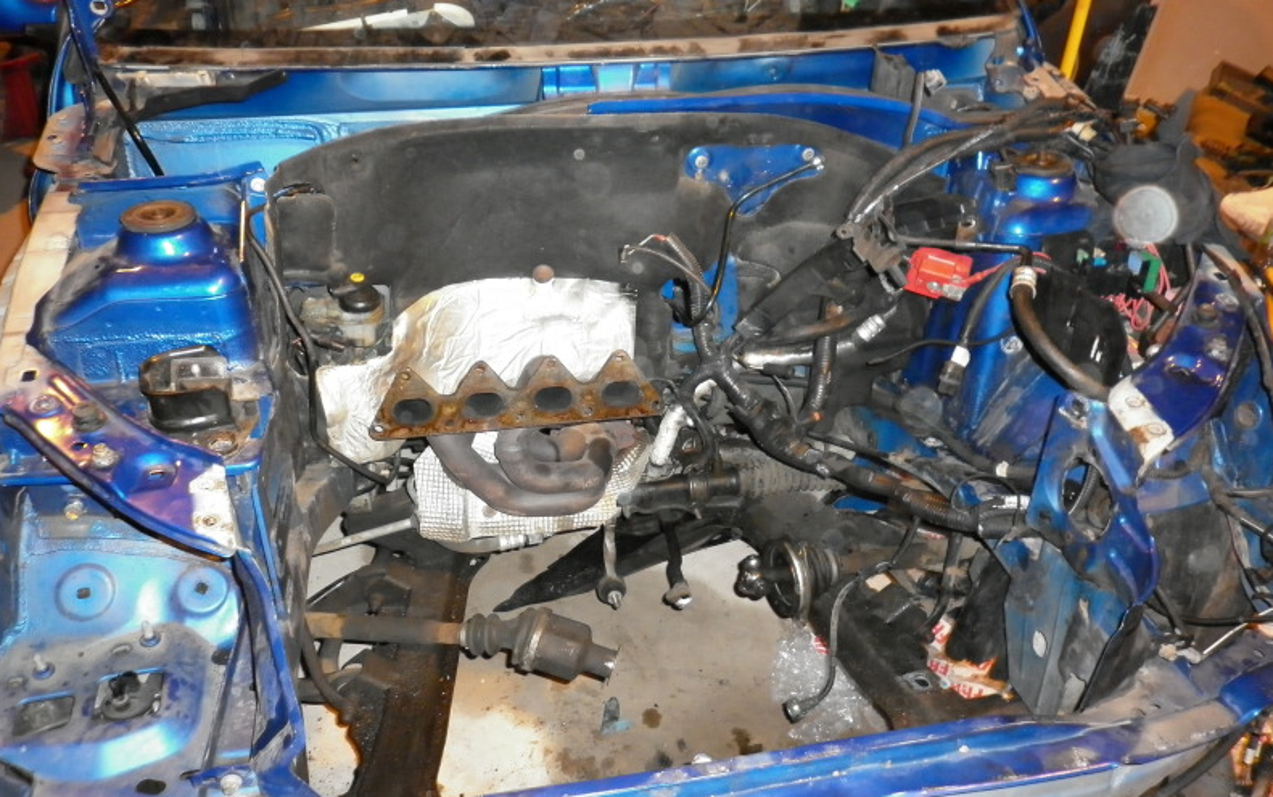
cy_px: 406
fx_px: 1041
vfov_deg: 41.9
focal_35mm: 30
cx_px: 634
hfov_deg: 62.9
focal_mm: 5
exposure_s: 1/30
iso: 320
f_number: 2.8
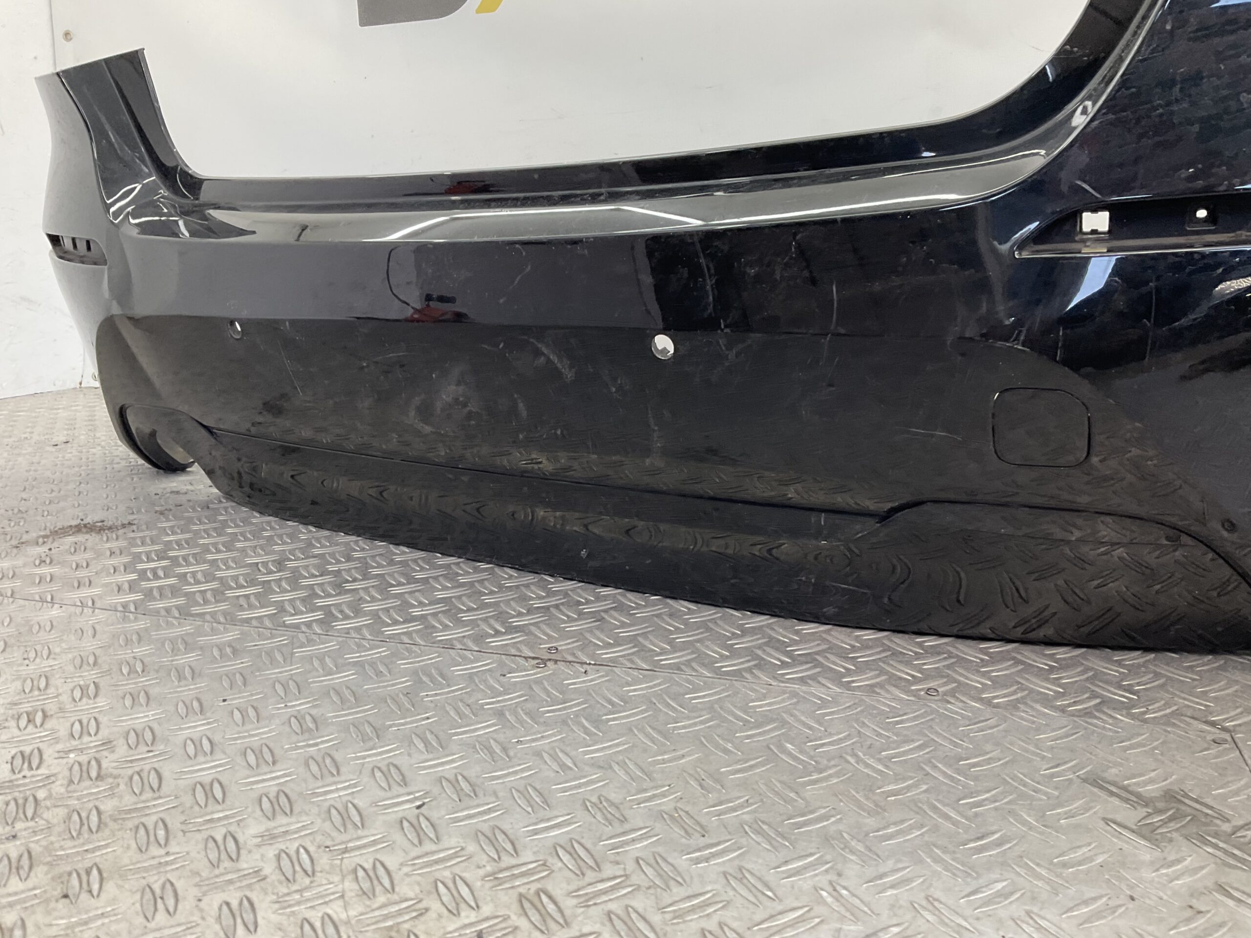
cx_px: 626
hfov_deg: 61.7
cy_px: 469
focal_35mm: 29
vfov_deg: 48.2
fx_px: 1048
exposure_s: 1/120
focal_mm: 3
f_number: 1.8
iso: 40
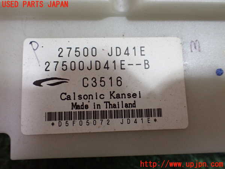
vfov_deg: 46.8
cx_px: 112
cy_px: 84
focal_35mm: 30
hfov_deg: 60.0
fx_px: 195
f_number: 2.3
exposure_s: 1/60
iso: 800
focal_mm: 5.4
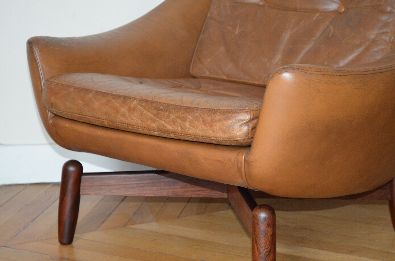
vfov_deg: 18.1
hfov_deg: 27.0
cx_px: 198
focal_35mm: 75
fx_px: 821
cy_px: 130
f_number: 6.3
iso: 2000
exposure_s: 1/60
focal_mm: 50
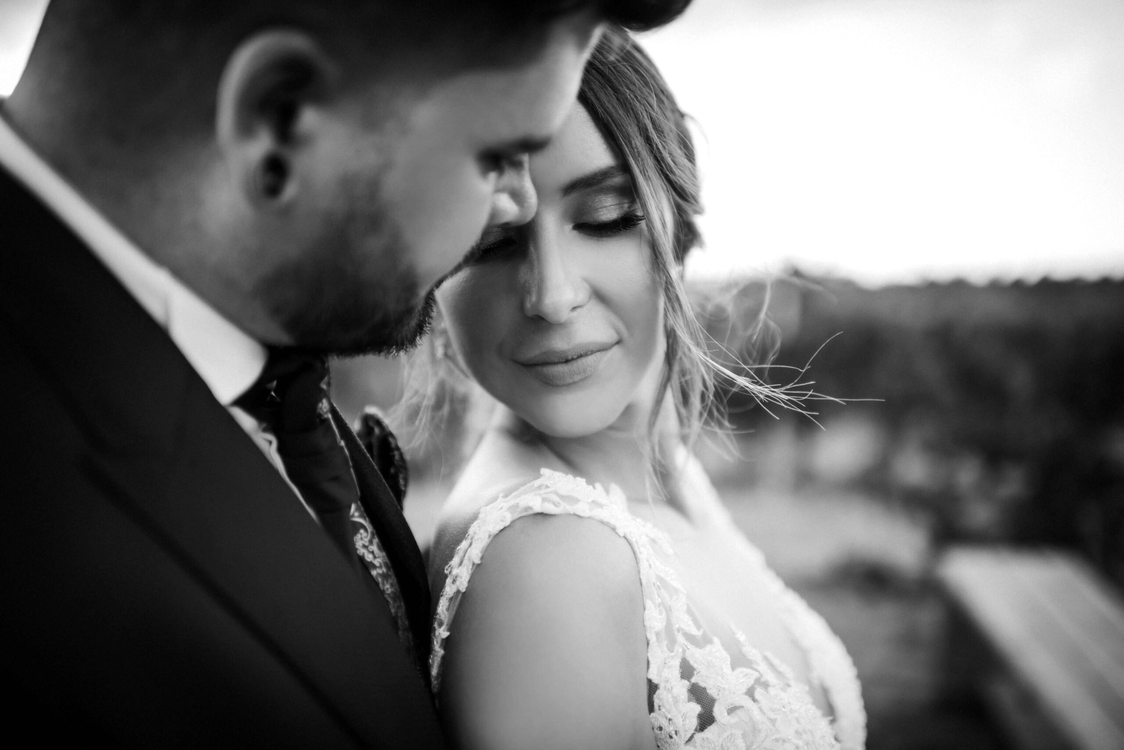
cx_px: 562
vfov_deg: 37.9
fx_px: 1093
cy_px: 375
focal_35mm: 35
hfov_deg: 54.4
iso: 640
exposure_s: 1/2000
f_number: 1.4
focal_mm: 35
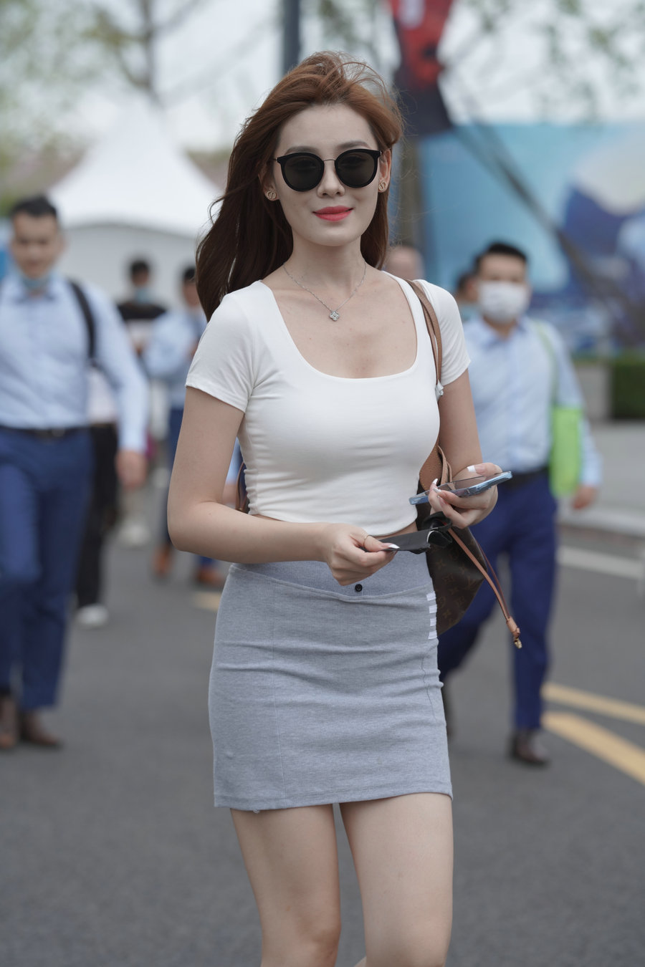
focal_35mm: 135
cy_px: 484
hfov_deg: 10.2
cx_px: 322
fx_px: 3628
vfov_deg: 15.2
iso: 400
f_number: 4
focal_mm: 135
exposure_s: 1/250
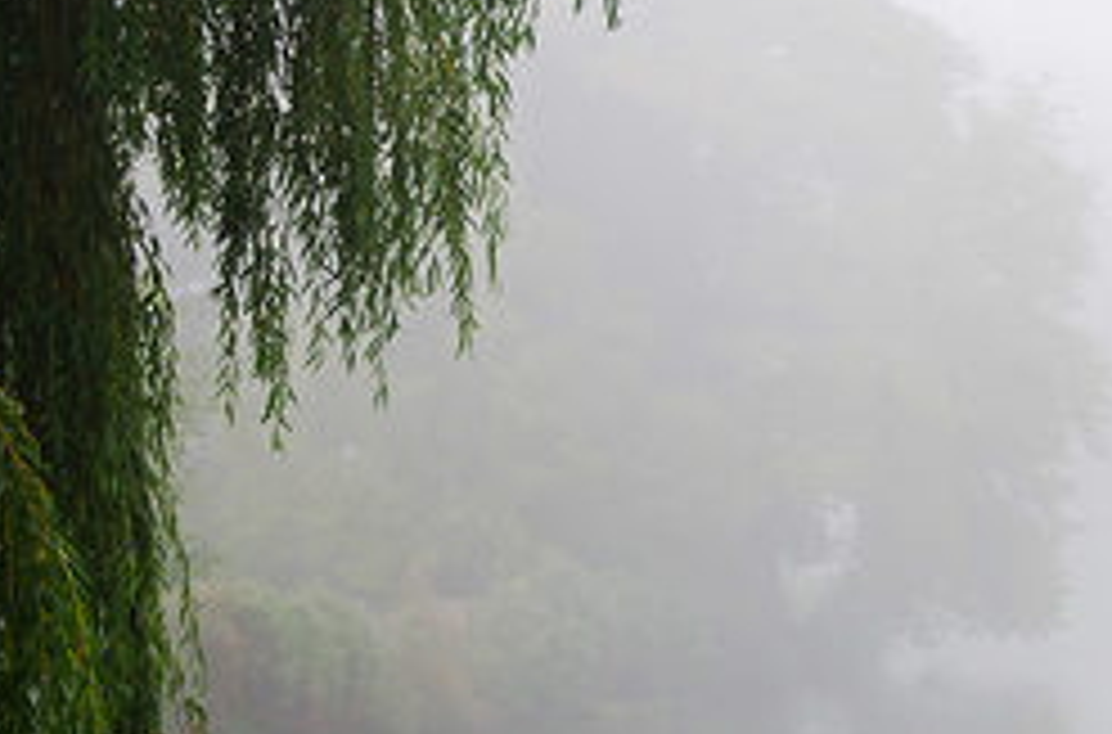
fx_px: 4711
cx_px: 1175
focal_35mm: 153
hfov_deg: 13.2
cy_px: 498
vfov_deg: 8.9
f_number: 9
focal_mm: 42
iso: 100
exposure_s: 1/60
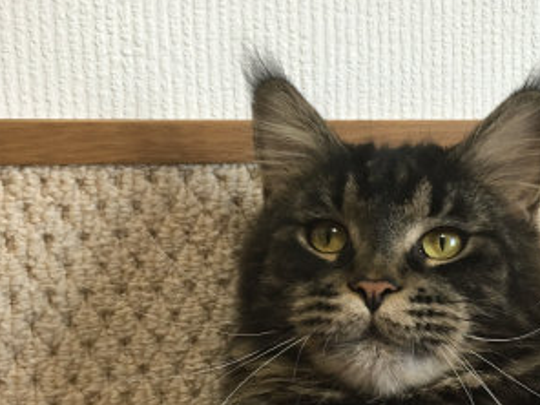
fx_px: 936
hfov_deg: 32.0
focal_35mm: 60
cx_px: 348
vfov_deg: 24.2
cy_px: 287
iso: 125
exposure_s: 1/33
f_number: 2.2
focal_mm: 4.15
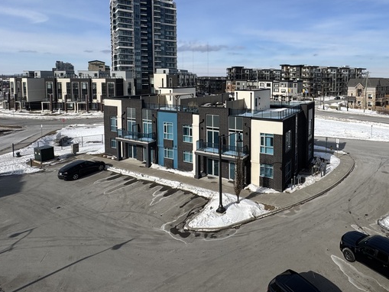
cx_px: 260
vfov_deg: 59.3
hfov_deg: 74.0
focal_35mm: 22
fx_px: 247
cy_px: 92
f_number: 2.2
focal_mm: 2.22
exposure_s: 1/3906
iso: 50
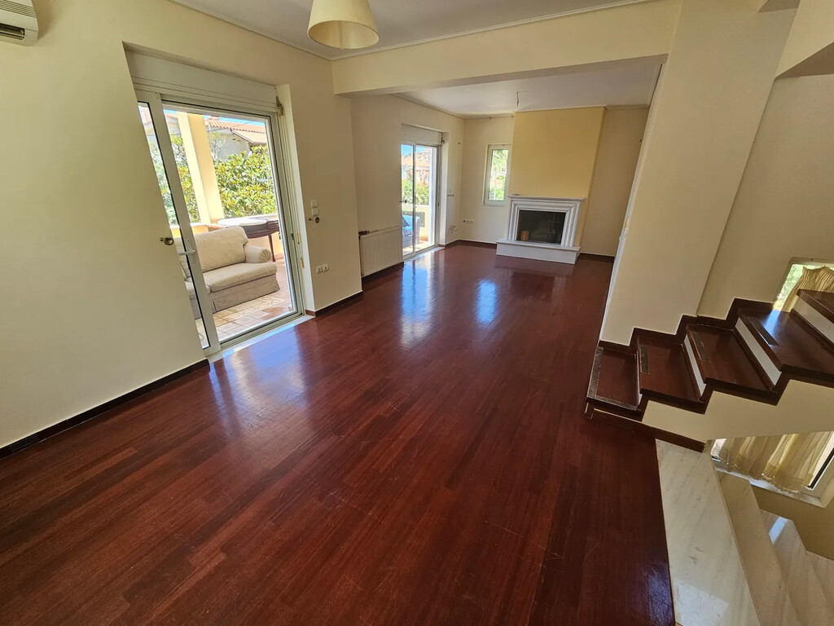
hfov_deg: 106.2
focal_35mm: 13
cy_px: 313
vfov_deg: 89.9
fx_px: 313
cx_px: 417
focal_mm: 2.2
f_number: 2.2
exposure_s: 1/100
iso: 64
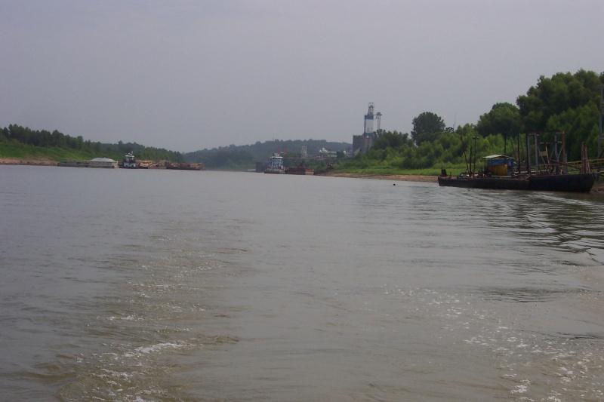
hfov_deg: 26.7
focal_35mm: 76
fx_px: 1275
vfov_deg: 17.9
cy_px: 201
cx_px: 302
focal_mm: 16
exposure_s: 1/700
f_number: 6.7
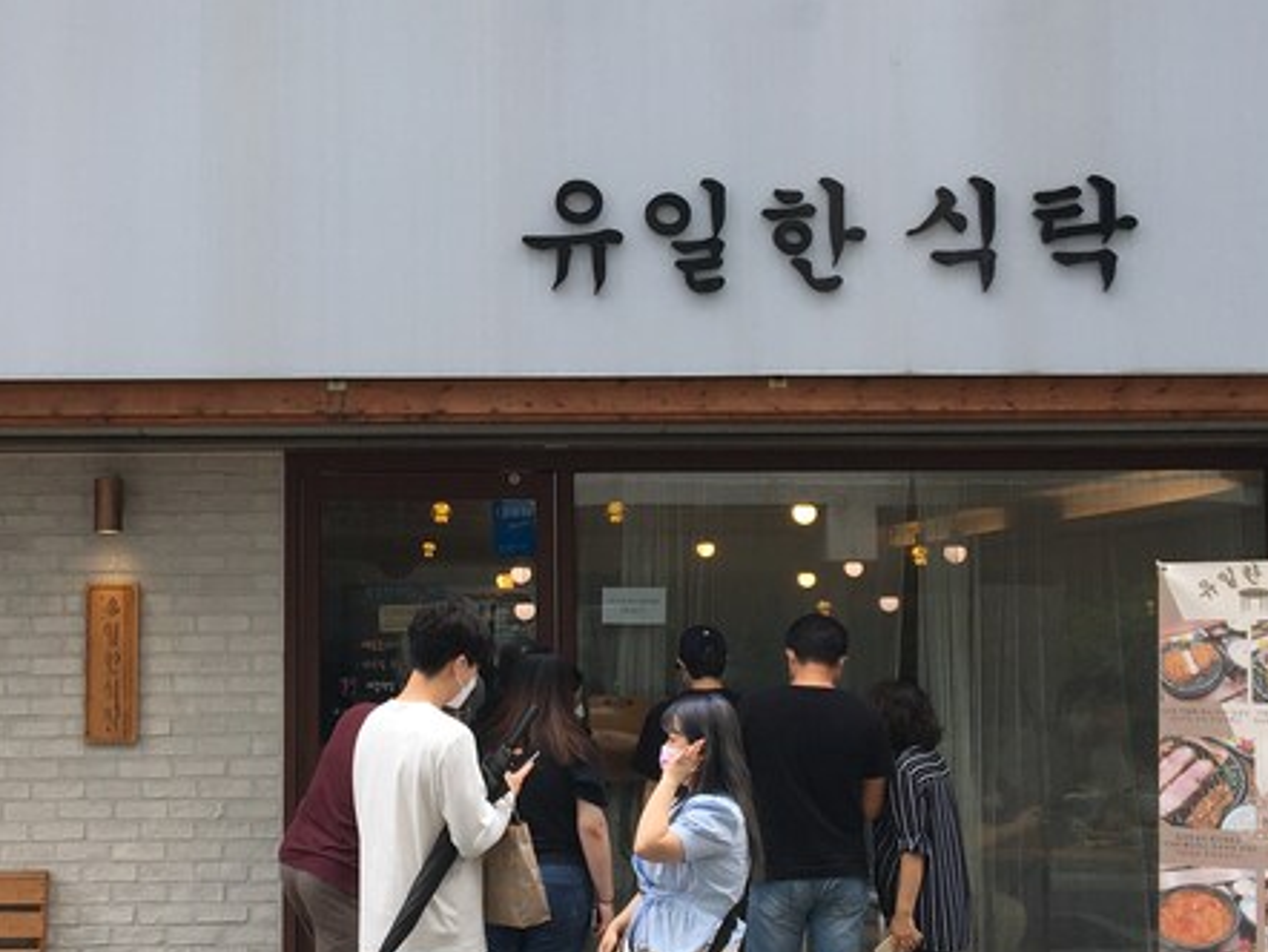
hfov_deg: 32.4
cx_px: 436
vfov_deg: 24.8
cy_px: 437
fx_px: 2162
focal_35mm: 59
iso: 25
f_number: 2.2
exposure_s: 1/463
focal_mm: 4.15
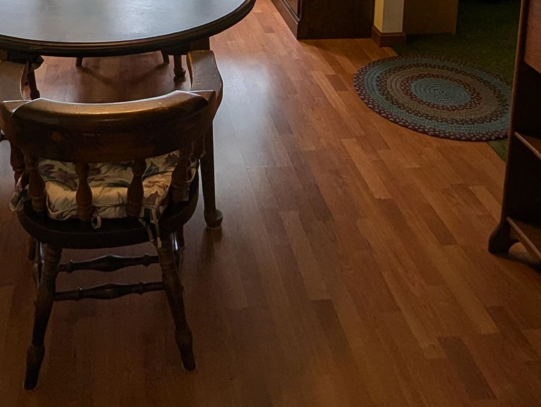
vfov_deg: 29.7
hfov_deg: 50.2
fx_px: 563
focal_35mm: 36
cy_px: -152
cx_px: 170
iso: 65
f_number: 2.2
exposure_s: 1/120
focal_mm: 1.95
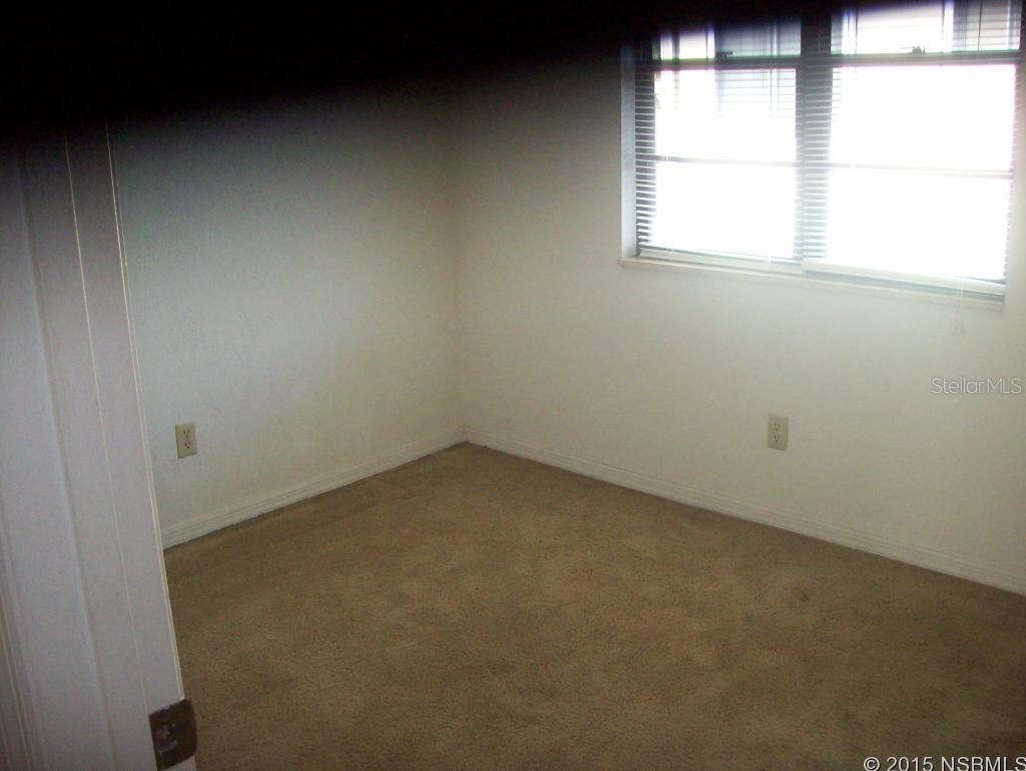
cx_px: 513
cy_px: 386
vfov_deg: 39.7
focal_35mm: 36
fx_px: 1068
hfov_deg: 51.3
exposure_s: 1/64
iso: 200
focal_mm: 6
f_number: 2.7
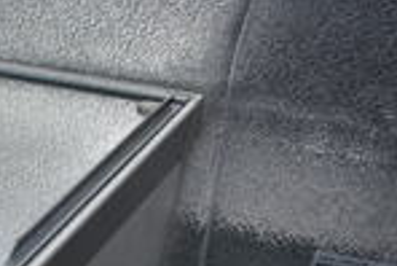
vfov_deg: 11.6
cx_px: -413
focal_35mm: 111
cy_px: 457
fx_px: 1225
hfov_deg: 14.8
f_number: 4
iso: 100
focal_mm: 18
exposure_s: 1/60
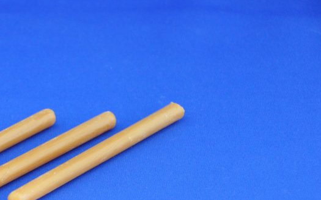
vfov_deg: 4.5
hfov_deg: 7.2
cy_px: 173
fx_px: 2554
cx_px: 20
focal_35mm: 292
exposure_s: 1/30
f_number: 5.6
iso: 1250
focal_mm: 98
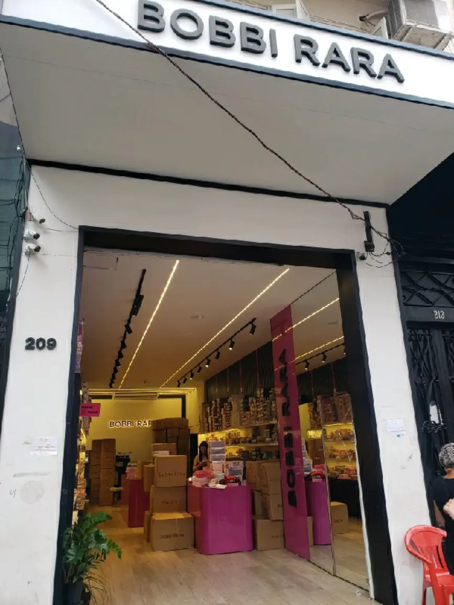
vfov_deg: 67.3
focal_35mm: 26
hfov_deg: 53.1
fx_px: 454
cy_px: 302
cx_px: 227
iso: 50
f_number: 2.4
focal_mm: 4.3
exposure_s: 1/167
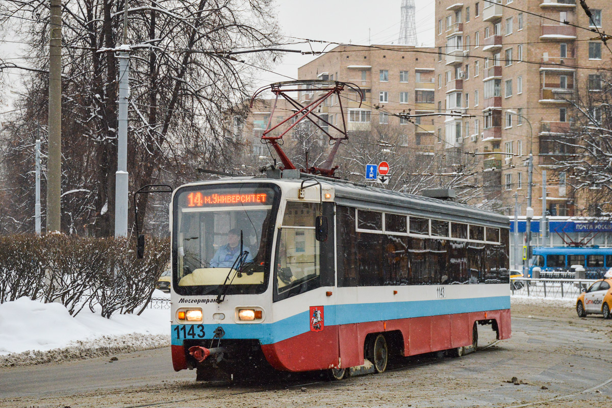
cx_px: 306
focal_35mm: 78
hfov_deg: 26.0
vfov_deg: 17.5
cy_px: 204
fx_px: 1326
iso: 800
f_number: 6.3
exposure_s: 1/400
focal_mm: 52
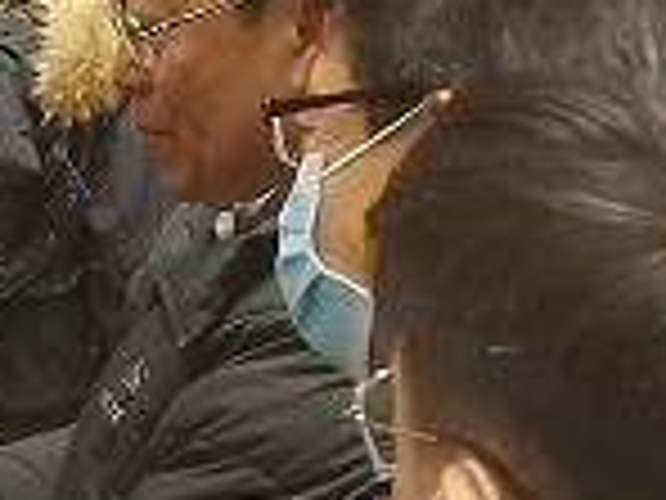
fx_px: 3425
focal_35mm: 178
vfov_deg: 8.3
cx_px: 274
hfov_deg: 11.1
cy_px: 568
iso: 320
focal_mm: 5.4
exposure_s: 1/50
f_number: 1.8
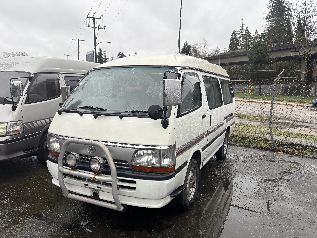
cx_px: 158
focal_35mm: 26
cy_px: 119
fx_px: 238
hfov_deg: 67.3
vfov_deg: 53.1
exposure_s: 1/675
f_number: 1.6
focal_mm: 5.96
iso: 50
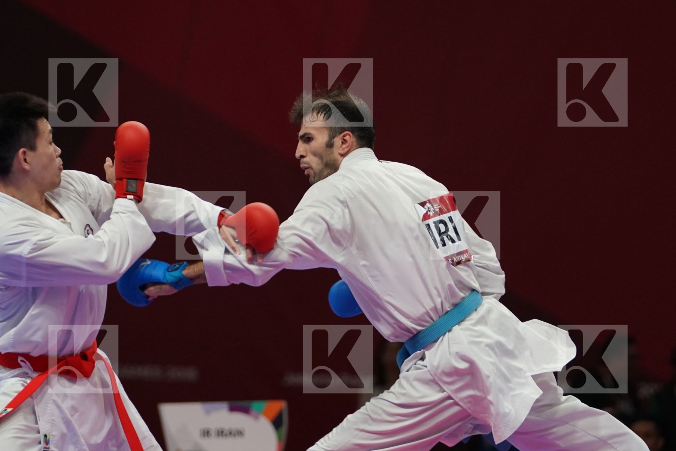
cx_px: 338
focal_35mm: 327
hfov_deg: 6.3
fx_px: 6140
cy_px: 226
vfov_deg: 4.2
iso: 2500
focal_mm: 218
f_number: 4
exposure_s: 1/1000
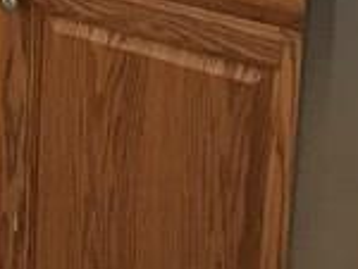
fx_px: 1978
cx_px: -255
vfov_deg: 7.5
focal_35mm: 191
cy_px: -245
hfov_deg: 9.9
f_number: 1.8
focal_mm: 3.99
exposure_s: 1/24
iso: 40
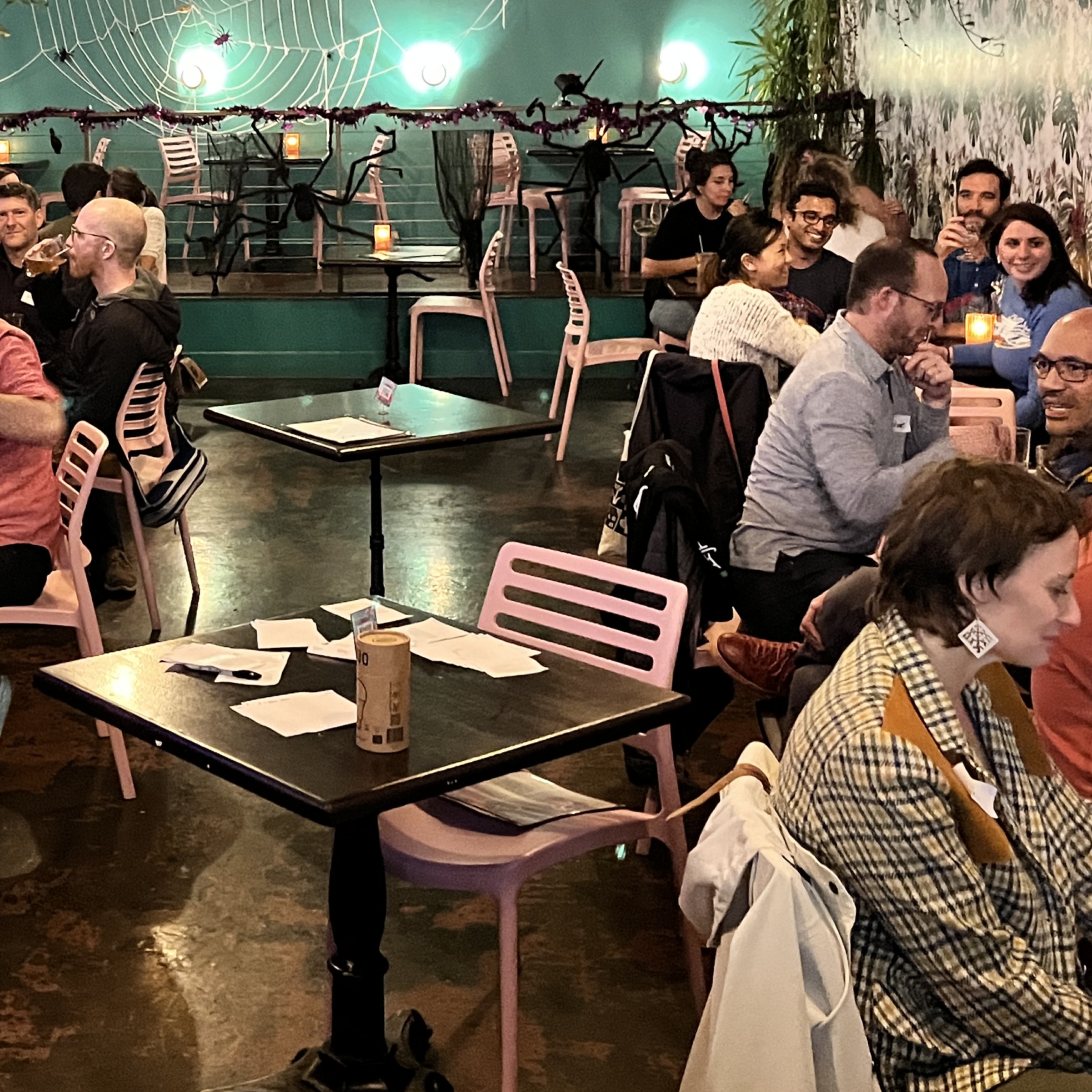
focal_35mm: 53
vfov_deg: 31.4
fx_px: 1892
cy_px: 214
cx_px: 250
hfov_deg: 31.5
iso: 1000
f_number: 1.6
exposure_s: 1/24
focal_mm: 5.1
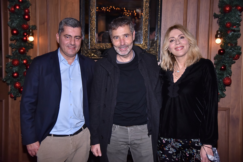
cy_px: 81
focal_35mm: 40
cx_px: 122
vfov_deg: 33.4
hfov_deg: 48.4
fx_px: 270
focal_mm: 40
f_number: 4
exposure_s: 1/640
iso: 2000
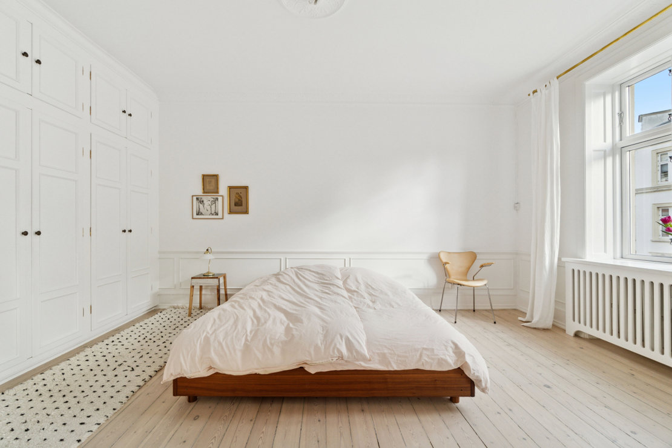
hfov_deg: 100.4
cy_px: 224
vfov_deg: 77.3
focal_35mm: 15
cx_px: 336
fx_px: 280
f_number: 8
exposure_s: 1/80
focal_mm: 10
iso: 500
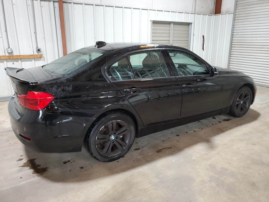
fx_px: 202
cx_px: 134
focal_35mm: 26
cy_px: 101
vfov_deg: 53.1
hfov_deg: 67.3
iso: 311
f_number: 1.5
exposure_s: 1/60.2
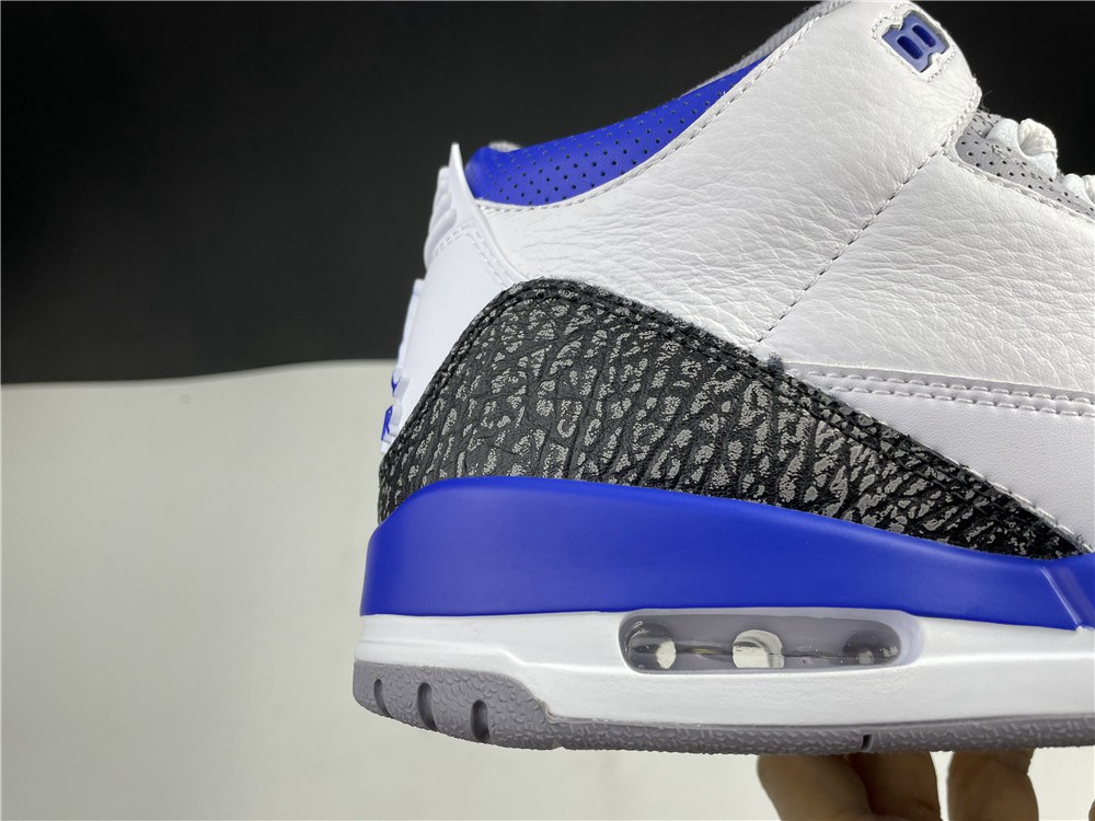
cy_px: 410
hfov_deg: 67.3
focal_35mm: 26
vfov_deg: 53.1
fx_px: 822
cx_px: 548
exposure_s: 1/121
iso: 40
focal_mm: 4.2
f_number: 1.6
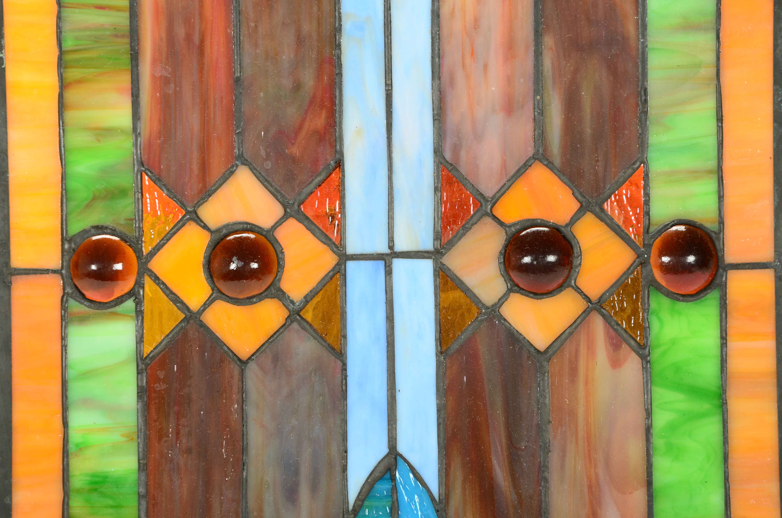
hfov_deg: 14.0
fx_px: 3187
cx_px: 391
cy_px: 259
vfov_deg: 9.3
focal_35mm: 147
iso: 200
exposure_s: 1/160
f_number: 11
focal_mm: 98
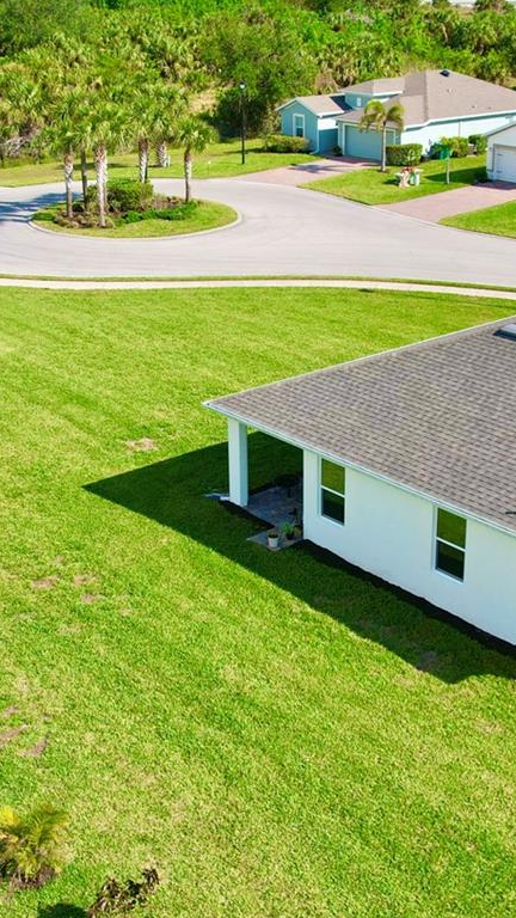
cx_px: 285
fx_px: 1168
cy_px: 428
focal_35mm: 48
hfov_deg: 24.9
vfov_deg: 42.9
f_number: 2.8
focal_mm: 8.38
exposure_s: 1/2000
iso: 100
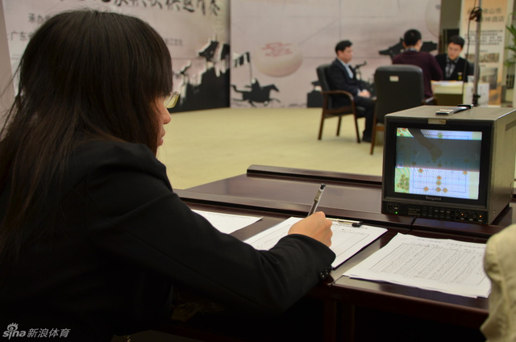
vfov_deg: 25.6
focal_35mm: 52
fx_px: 751
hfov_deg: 37.9
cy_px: 171
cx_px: 258
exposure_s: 1/100
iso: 400
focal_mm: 35
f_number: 5
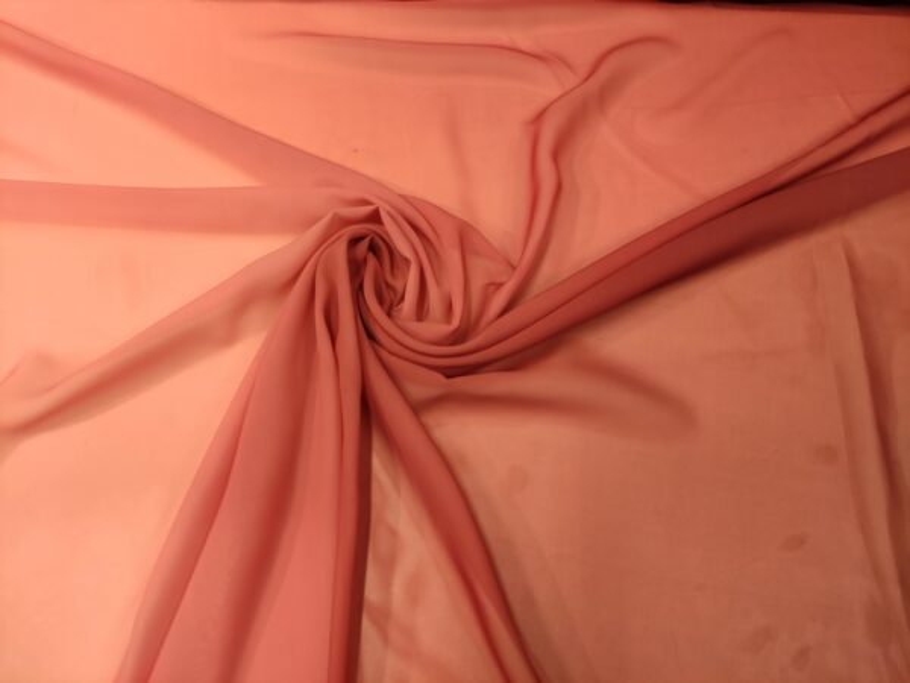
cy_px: 342
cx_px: 455
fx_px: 657
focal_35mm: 25
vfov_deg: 54.9
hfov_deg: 69.4
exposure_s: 1/160
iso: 500
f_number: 1.89
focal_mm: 5.43
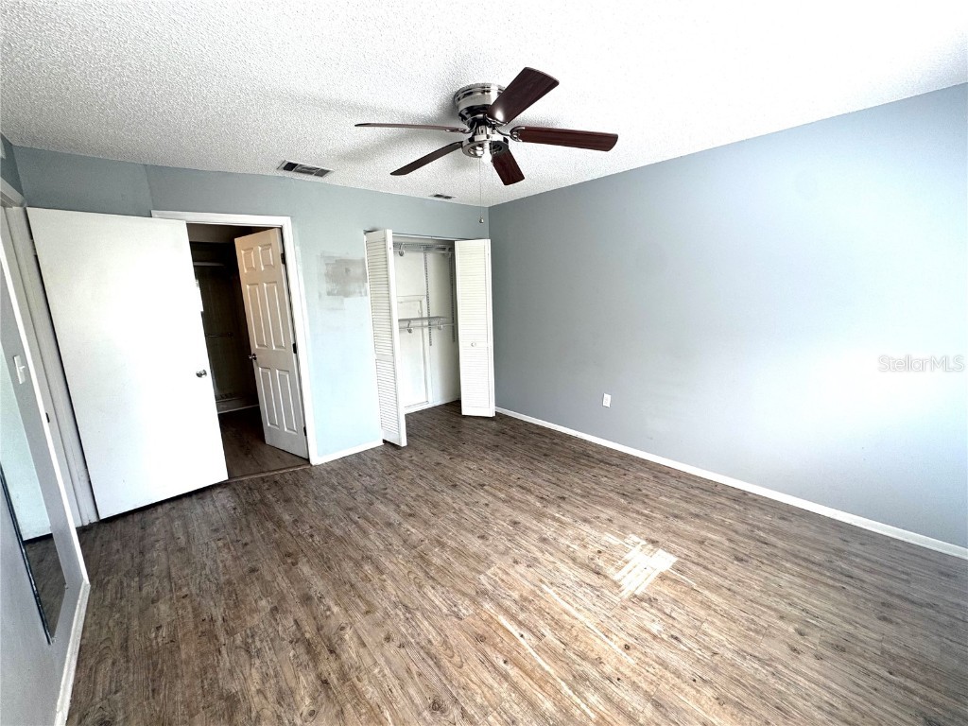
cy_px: 363
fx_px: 391
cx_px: 484
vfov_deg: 85.7
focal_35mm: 14
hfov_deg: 102.1
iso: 80
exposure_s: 1/99
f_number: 2.2
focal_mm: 2.22
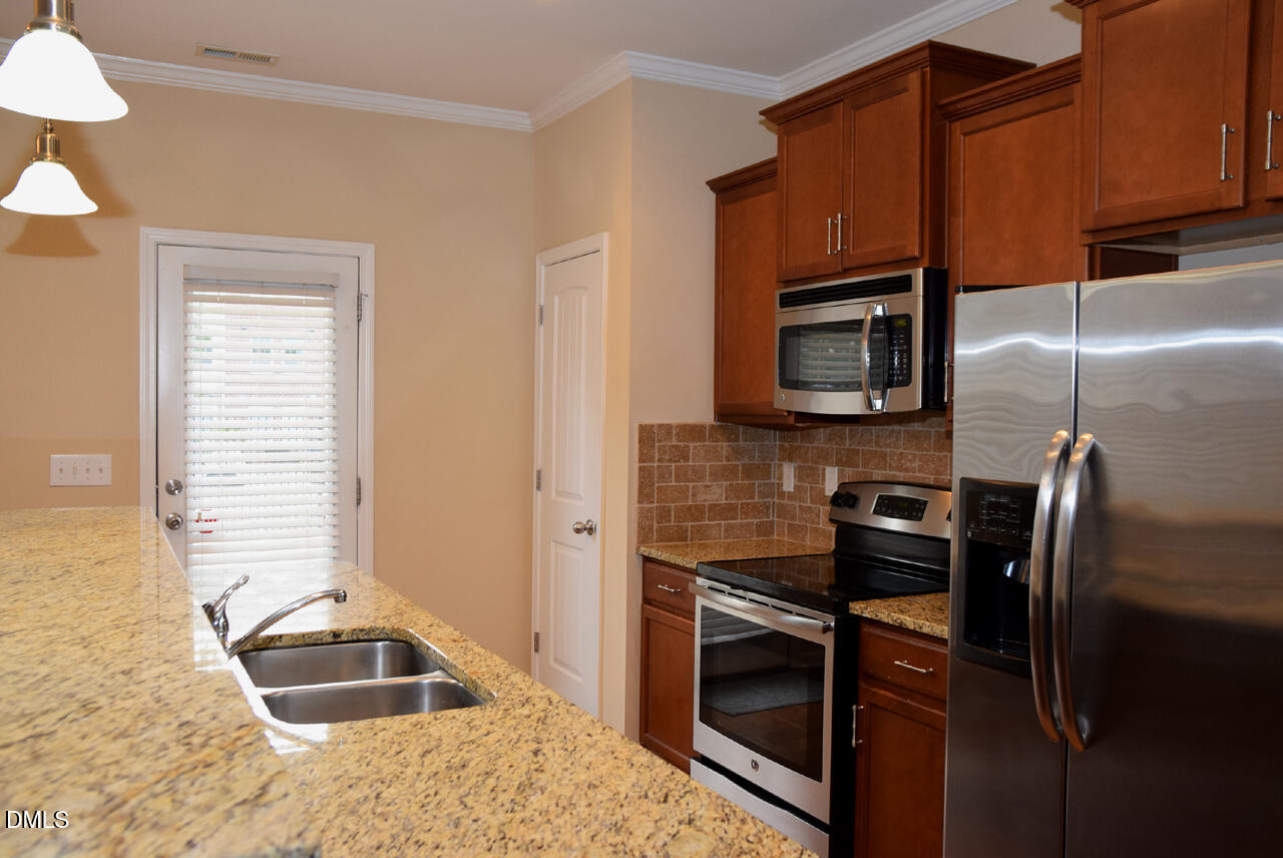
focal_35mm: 30
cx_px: 642
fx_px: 1070
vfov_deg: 43.7
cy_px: 429
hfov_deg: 61.9
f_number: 4
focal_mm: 20
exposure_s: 1/60
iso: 640
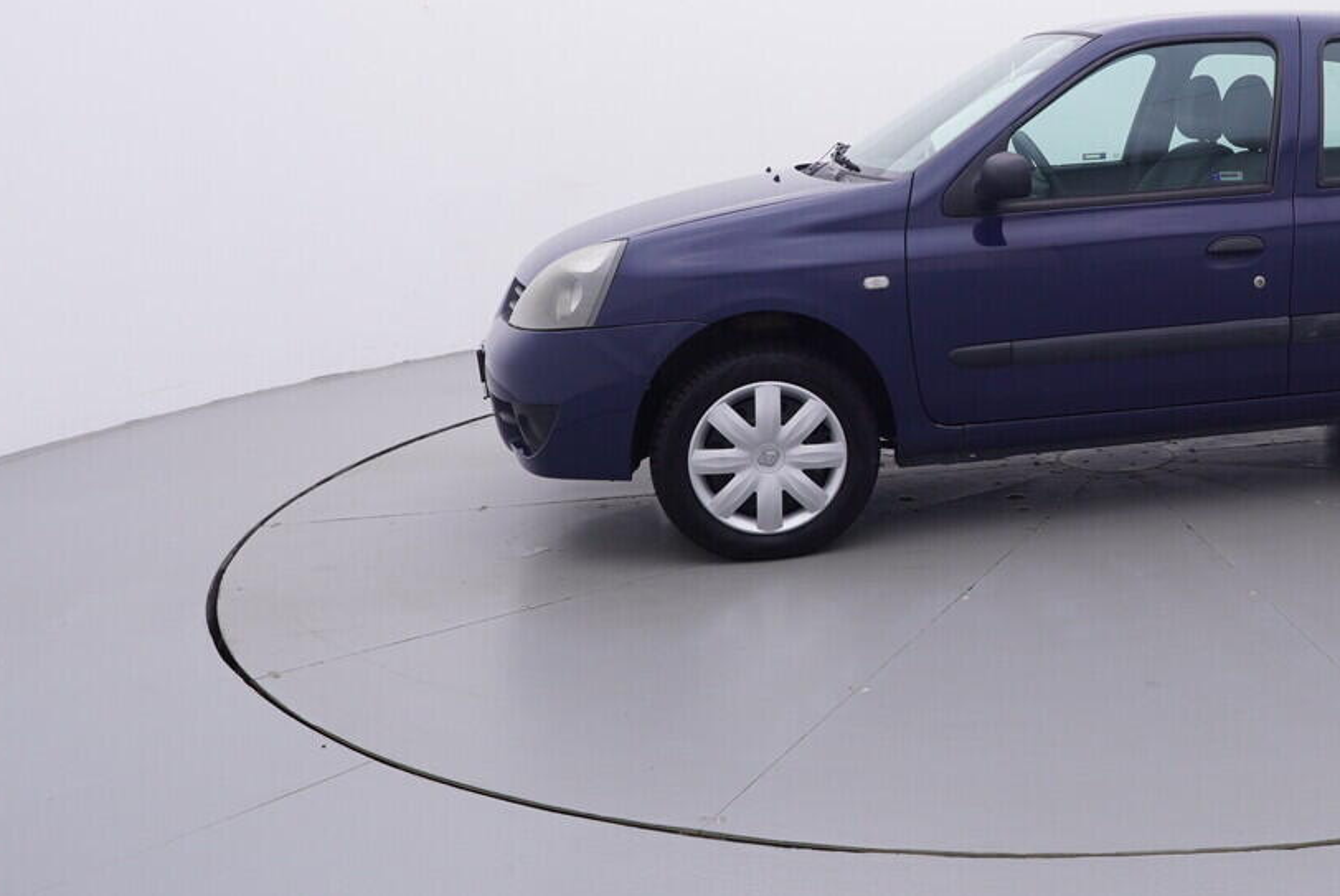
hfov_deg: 45.5
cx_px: 1116
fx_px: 1486
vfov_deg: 33.1
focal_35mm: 40
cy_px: 261
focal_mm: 15
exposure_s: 1/80
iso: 200
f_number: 5
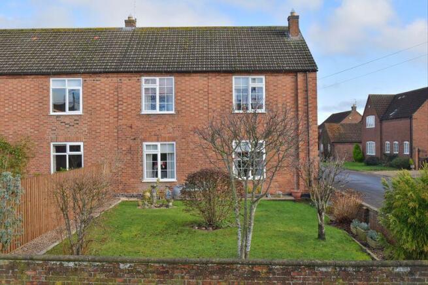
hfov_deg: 51.3
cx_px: 214
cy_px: 142
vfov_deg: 35.5
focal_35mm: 38
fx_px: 446
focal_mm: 25
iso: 200
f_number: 7.1
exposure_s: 1/250
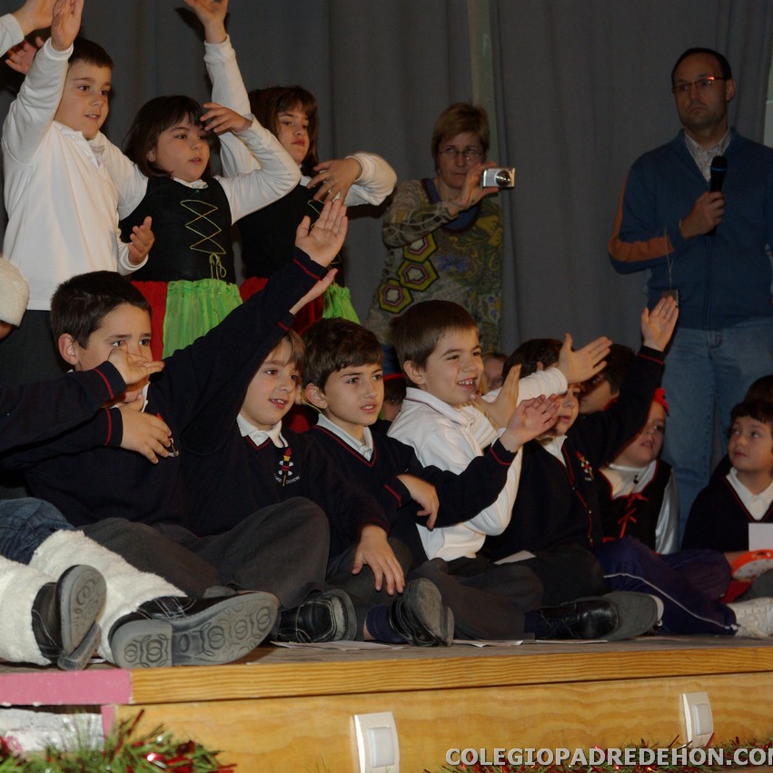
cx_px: 213
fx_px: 2425
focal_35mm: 96
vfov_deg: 18.1
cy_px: 385
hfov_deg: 18.0
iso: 400
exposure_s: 1/60
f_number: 5.6
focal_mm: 50
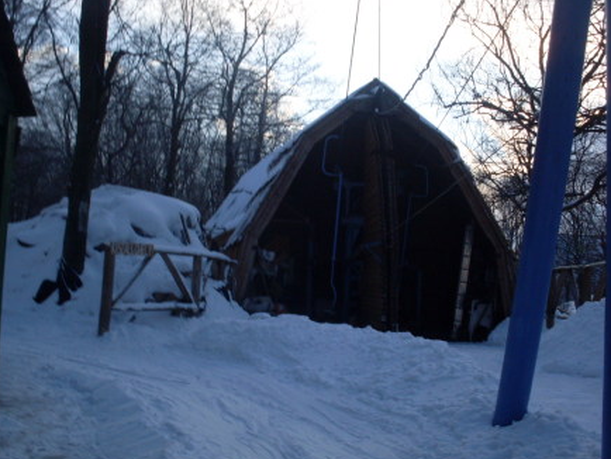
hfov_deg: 44.8
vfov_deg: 34.4
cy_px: 214
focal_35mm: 42
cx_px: 303
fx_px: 742
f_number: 8.4
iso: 80
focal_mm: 6.3
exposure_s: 1/125
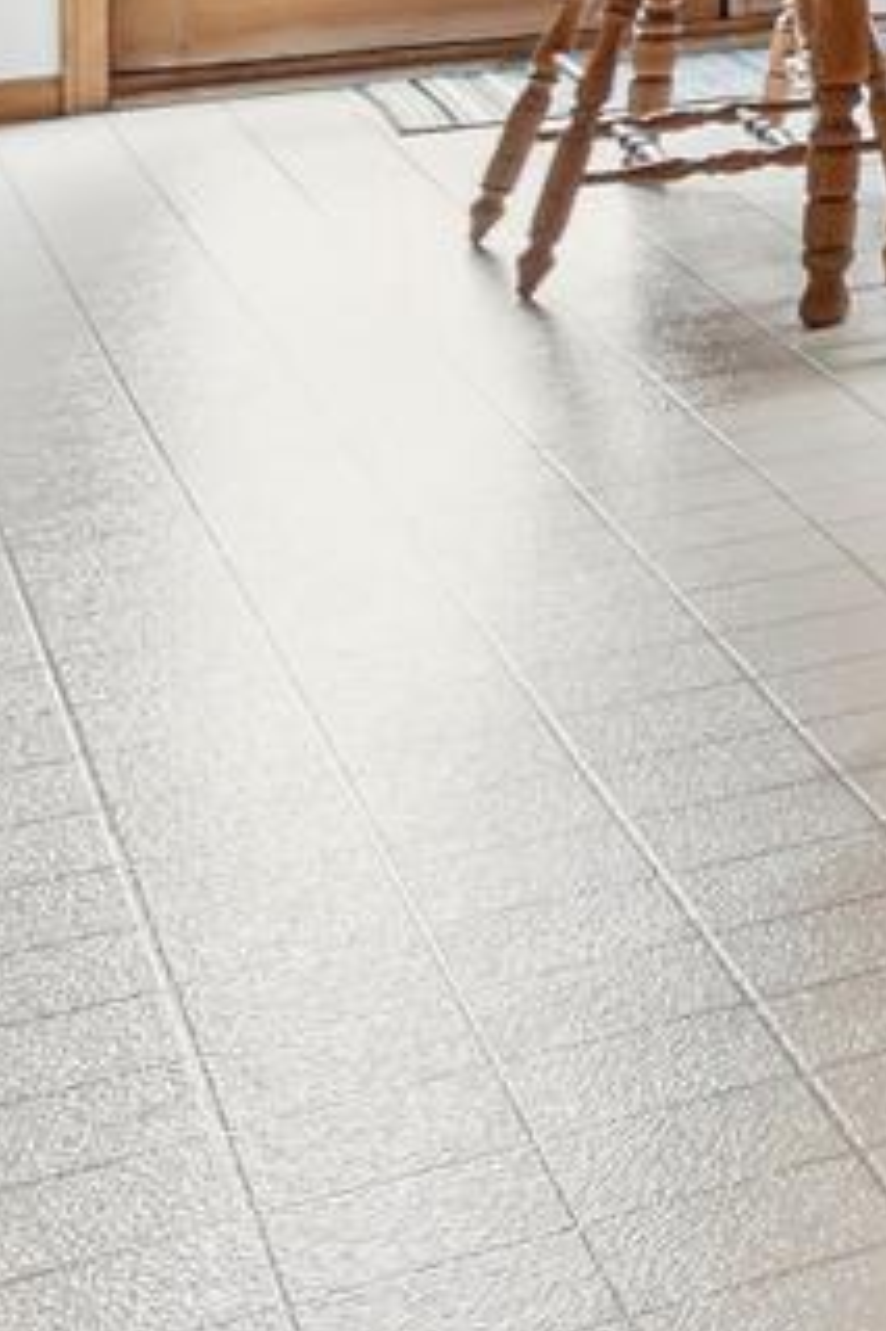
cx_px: 2966
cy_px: -572
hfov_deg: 9.5
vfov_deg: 19.1
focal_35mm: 96
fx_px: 3548
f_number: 6.3
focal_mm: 10
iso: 100
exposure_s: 1/2.5
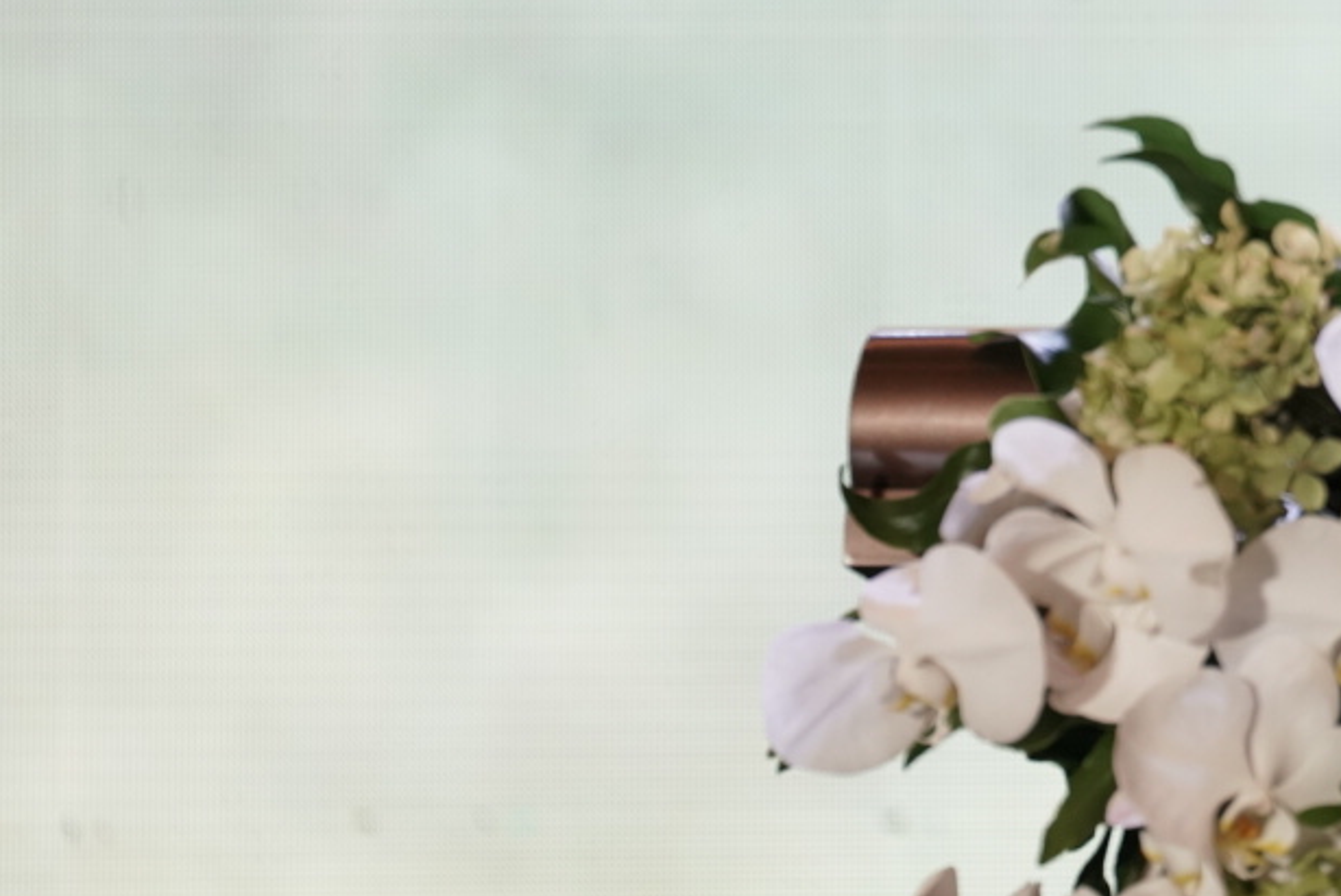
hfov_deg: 2.4
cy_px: -61
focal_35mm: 859
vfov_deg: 1.6
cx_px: 1655
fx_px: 32019
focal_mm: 327
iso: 1000
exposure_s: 1/100
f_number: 5.6
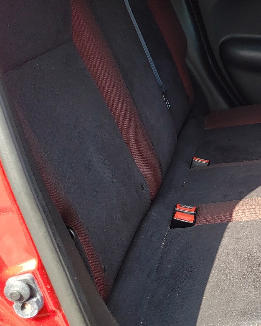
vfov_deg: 35.9
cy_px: 134
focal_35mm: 52
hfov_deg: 26.6
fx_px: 502
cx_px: 295
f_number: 1.5
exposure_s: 1/323
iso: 50
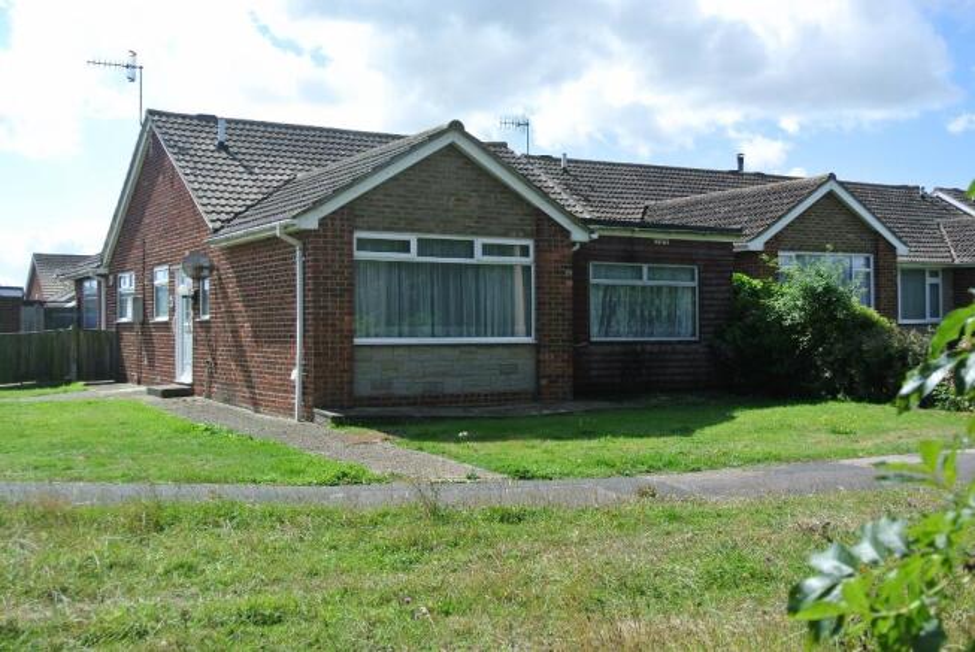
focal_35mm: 40
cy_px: 326
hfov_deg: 48.4
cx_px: 488
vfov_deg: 33.5
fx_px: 1085
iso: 100
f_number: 4.5
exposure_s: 1/640
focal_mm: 15.1
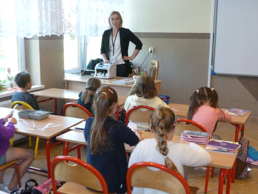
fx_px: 328
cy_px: 97
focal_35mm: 44
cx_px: 129
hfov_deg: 42.9
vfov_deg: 32.9
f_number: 3.4
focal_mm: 7.9
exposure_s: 1/60
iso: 400
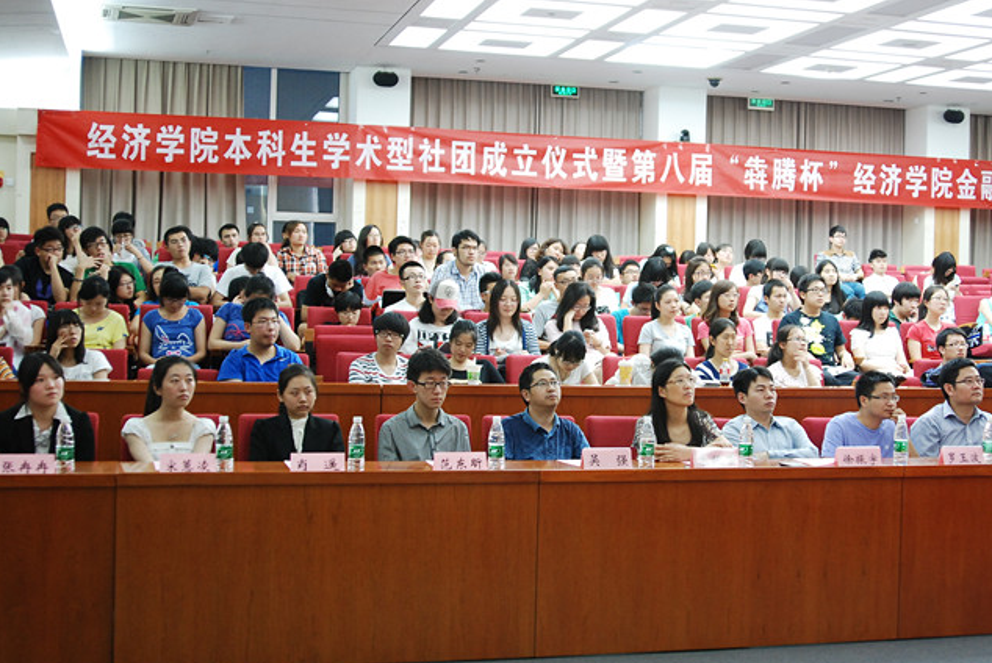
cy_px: 292
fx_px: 1462
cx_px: 620
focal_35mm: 53
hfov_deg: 37.3
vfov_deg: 25.6
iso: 640
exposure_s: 1/20
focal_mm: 28
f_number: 3
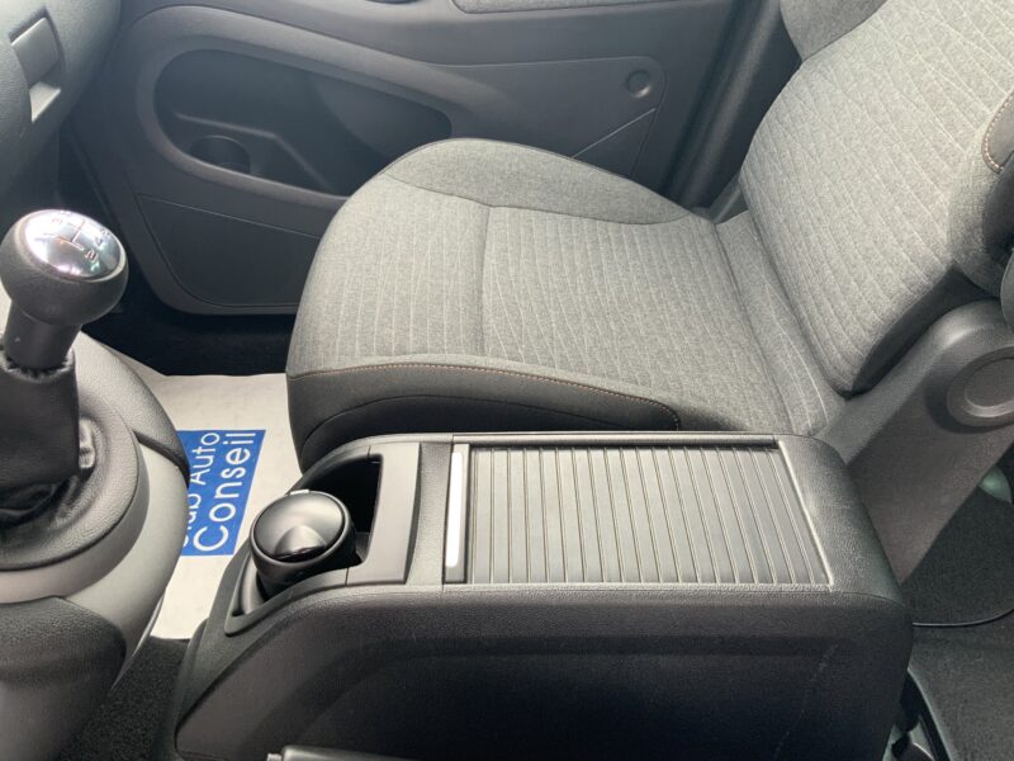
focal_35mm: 29
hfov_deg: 61.7
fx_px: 849
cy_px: 380
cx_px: 507
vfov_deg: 48.2
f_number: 1.8
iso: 64
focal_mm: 3
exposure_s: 1/102
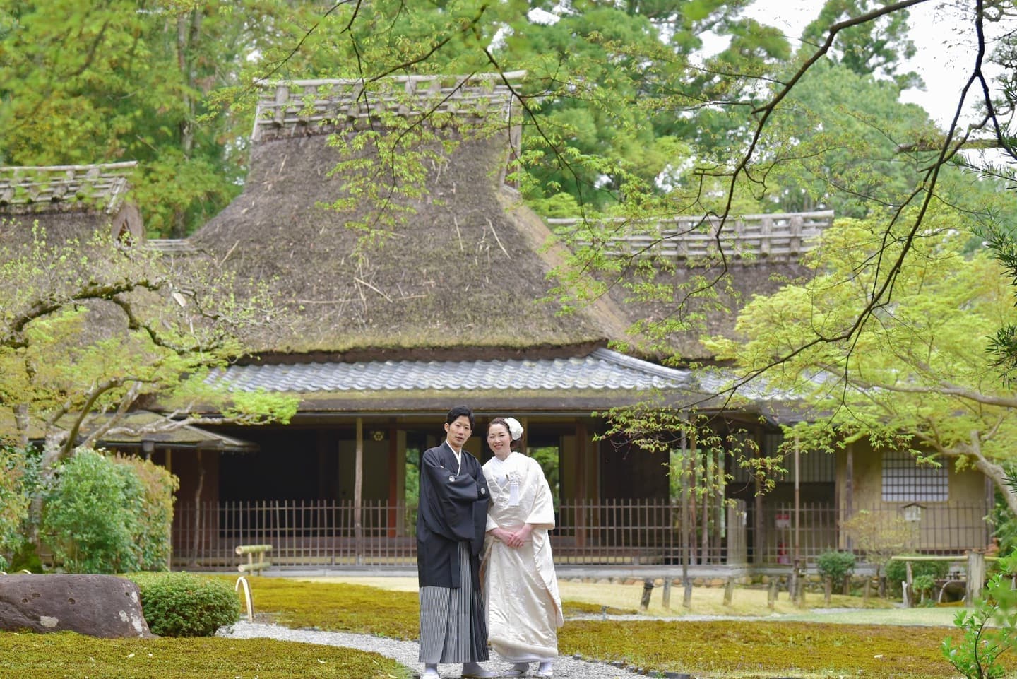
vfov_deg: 12.5
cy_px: 340
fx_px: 3108
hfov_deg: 18.6
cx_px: 508
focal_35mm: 110
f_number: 5.6
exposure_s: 1/1600
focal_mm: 110
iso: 2000
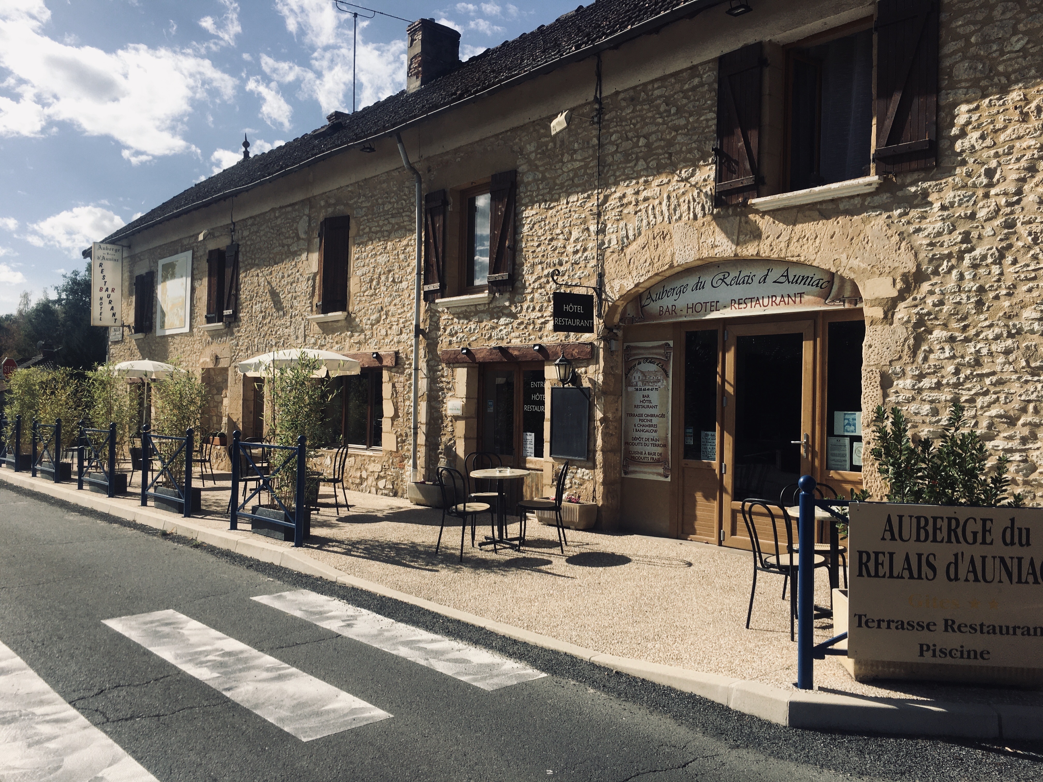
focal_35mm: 29
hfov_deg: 61.7
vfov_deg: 48.2
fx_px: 874
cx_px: 522
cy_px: 391
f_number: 2.2
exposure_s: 1/1972
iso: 25
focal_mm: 4.15
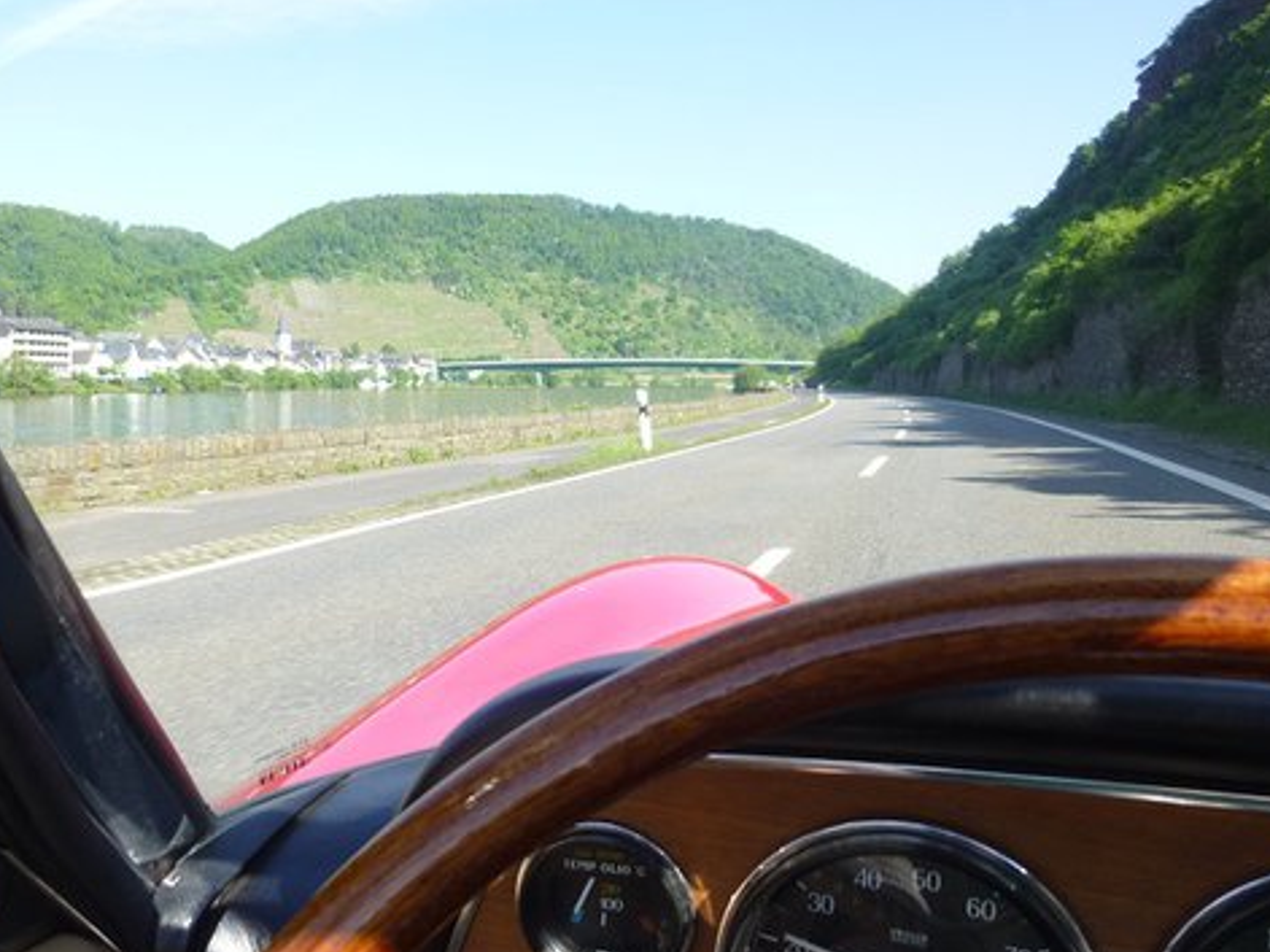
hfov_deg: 53.5
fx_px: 1247
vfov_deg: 41.8
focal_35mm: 34
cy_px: 491
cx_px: 488
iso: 100
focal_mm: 4.5
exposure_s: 1/400
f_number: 3.1
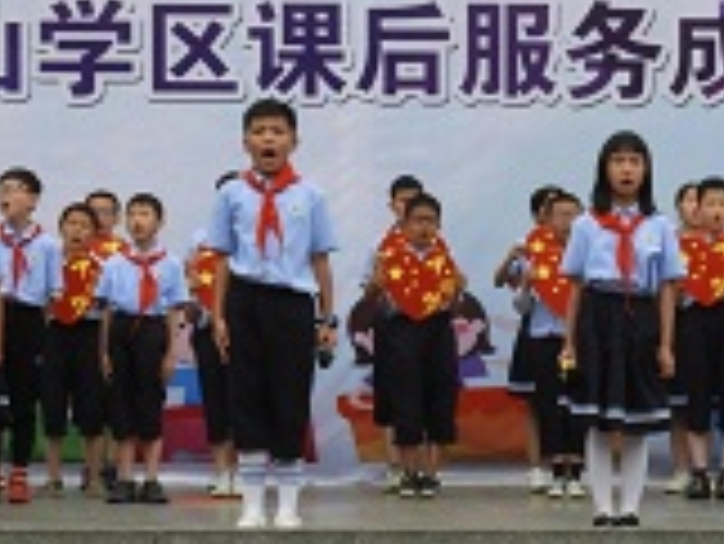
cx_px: 625
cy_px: 526
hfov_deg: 13.2
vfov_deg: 9.9
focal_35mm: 149
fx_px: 3119
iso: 100
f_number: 3.8
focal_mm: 7.2
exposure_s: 1/500
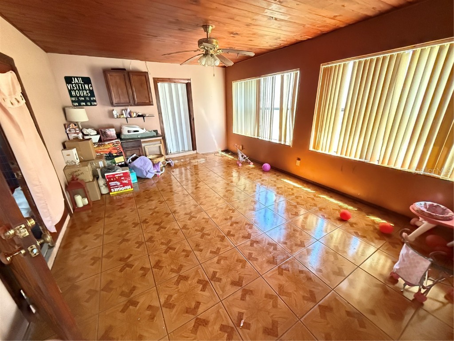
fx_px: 184
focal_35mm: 14
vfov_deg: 85.7
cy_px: 170
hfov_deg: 102.1
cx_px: 227
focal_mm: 2.22
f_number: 2.2
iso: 1250
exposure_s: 1/53
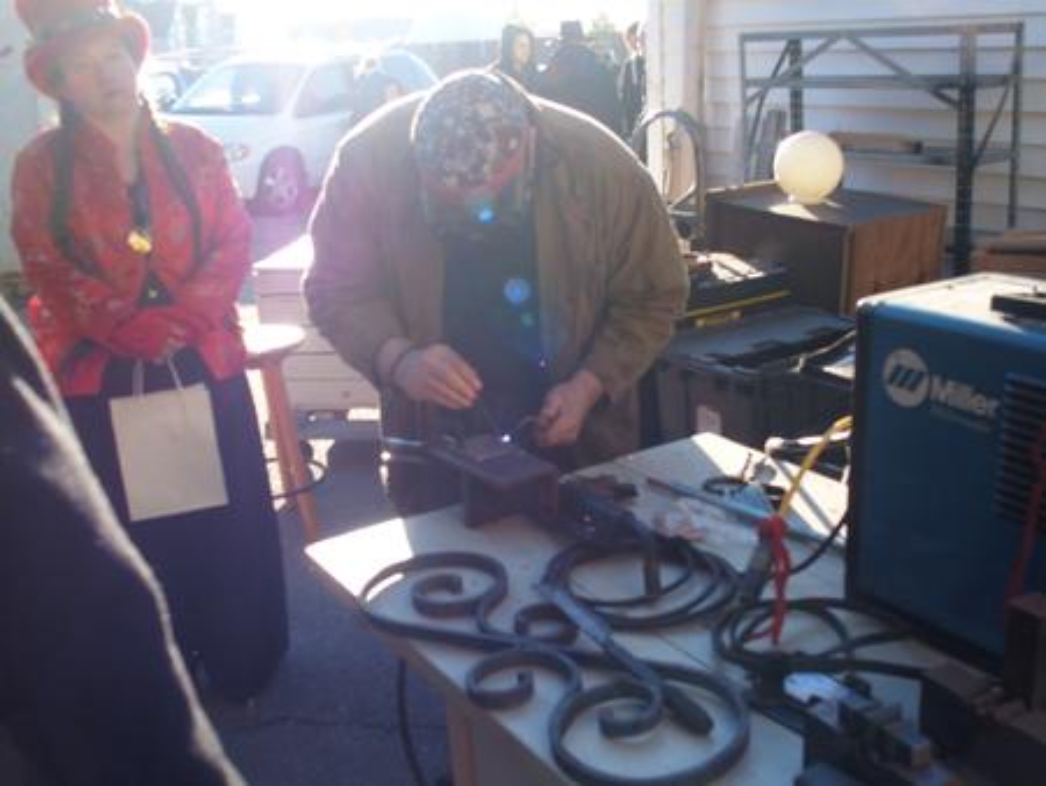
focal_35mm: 35
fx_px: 1058
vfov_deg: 40.7
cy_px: 393
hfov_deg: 52.6
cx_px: 523
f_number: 3.5
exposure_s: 1/200
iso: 100
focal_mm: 7.4
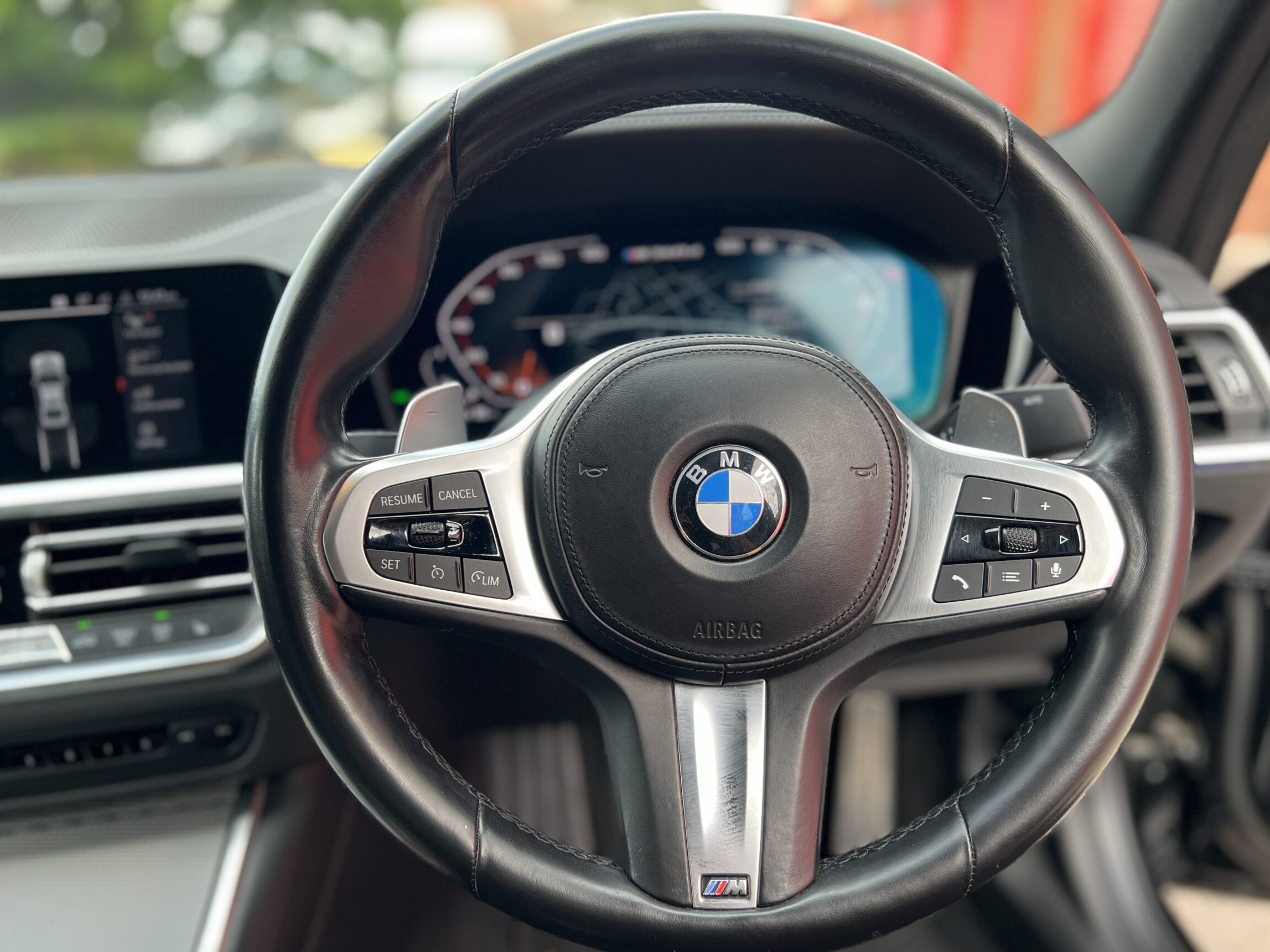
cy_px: 529
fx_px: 1064
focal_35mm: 29
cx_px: 628
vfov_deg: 48.1
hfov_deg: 61.7
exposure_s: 1/121
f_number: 1.5
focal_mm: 5.7
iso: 40
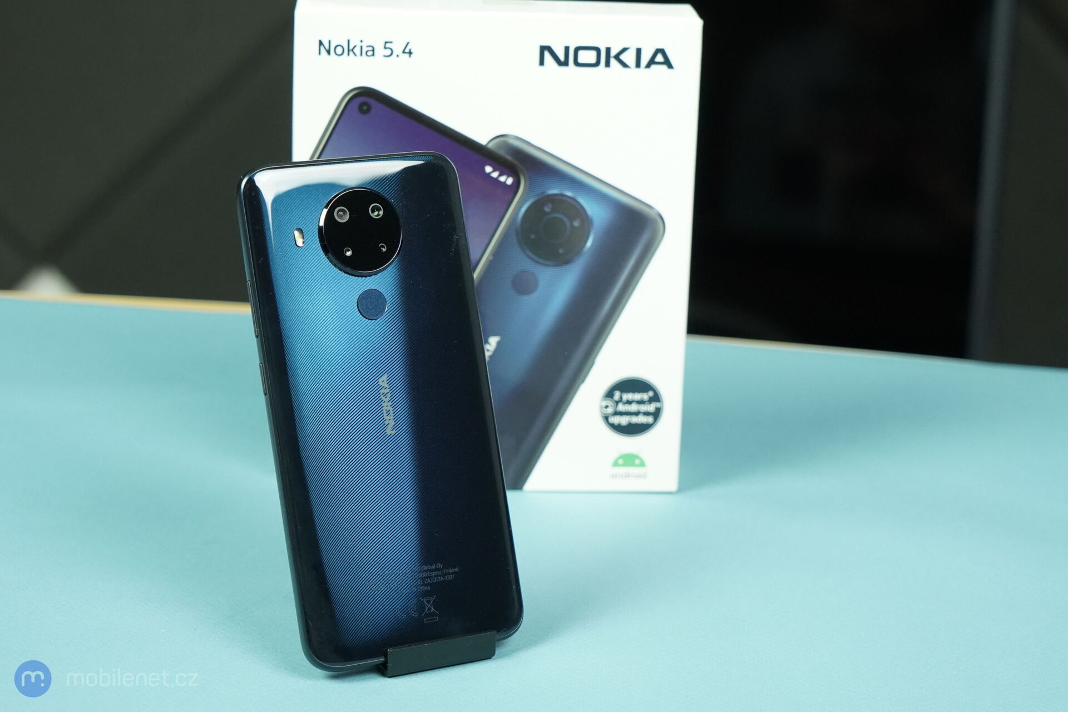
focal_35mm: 70
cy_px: 356
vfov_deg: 19.5
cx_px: 534
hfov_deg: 28.8
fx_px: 2077
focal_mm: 70
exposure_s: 1/160
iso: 4000
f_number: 7.1
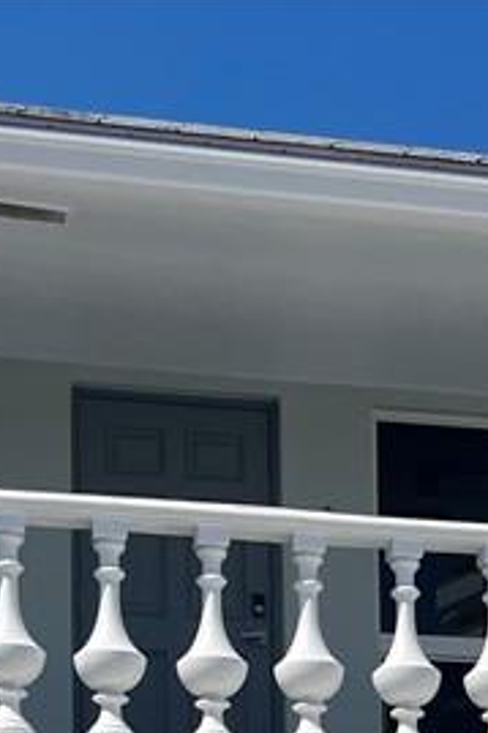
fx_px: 2097
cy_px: 1038
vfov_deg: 18.1
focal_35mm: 103
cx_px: 439
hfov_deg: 13.2
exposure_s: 1/5848
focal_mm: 5.1
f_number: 1.6
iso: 50
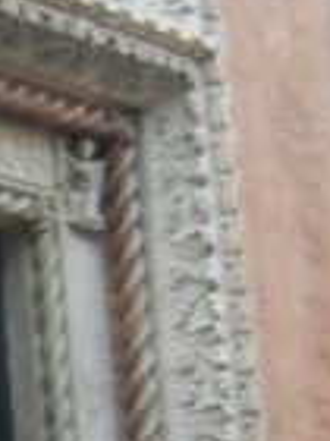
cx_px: -509
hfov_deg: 8.2
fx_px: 2097
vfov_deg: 11.9
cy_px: 334
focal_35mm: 165
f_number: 3.5
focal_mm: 5.4
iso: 338
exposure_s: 1/57.5
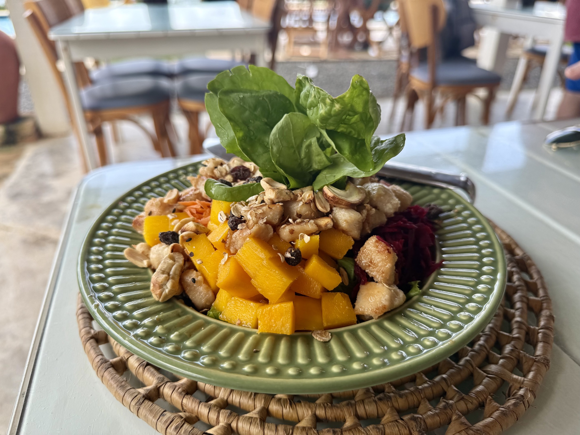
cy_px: 218
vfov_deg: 56.8
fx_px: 402
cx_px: 290
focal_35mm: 24
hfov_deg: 71.6
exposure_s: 1/521
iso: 80
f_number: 1.78
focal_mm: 6.76
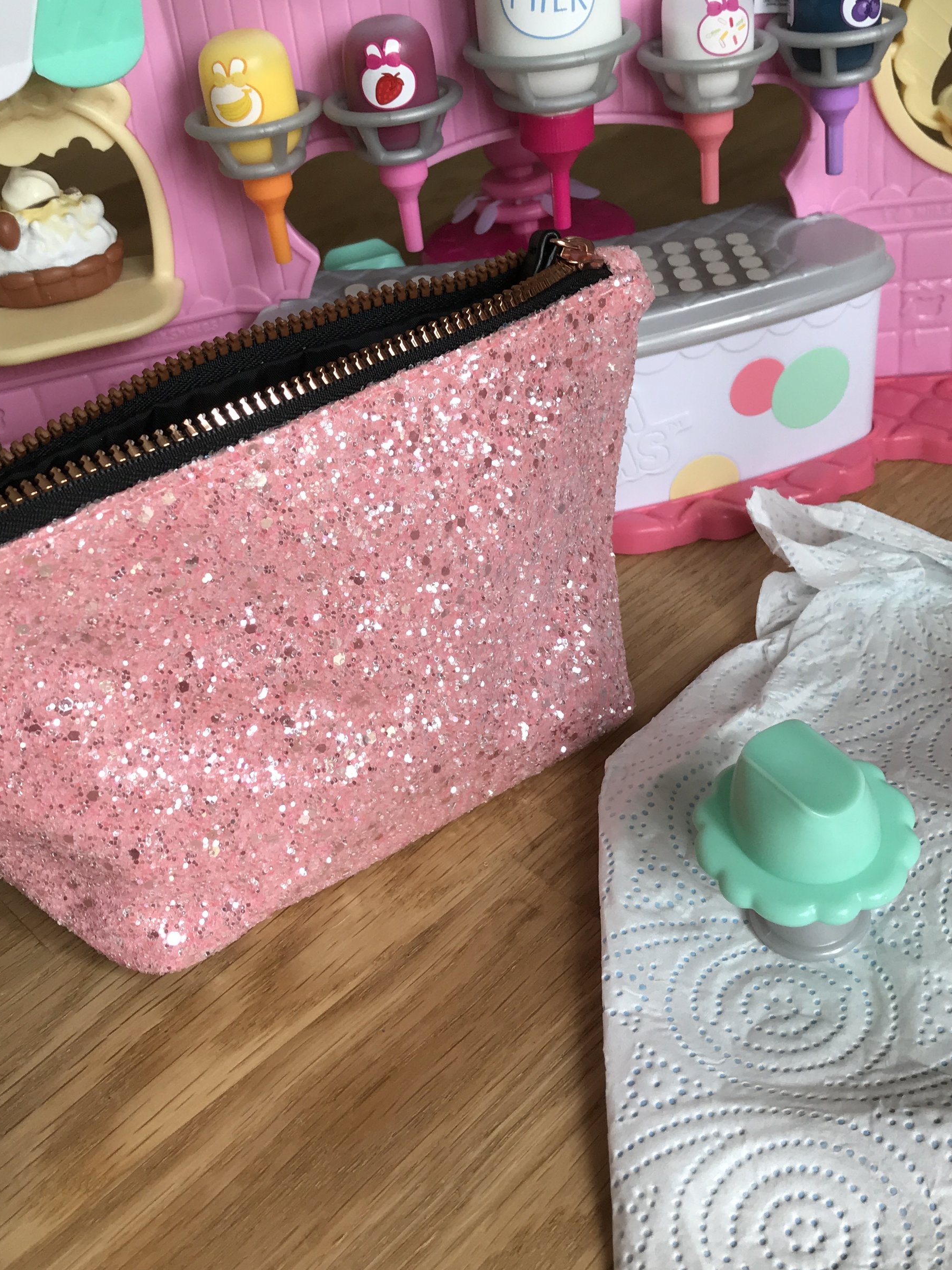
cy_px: 570
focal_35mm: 39
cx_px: 454
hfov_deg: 36.8
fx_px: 1430
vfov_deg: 47.8
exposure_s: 1/100
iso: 32
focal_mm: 3.99
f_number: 1.8
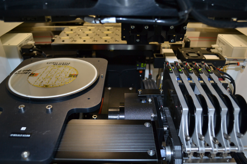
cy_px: 82
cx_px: 124
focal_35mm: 33
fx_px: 226
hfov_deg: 57.2
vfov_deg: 40.0
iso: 720
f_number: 3.8
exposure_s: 1/60
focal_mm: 22
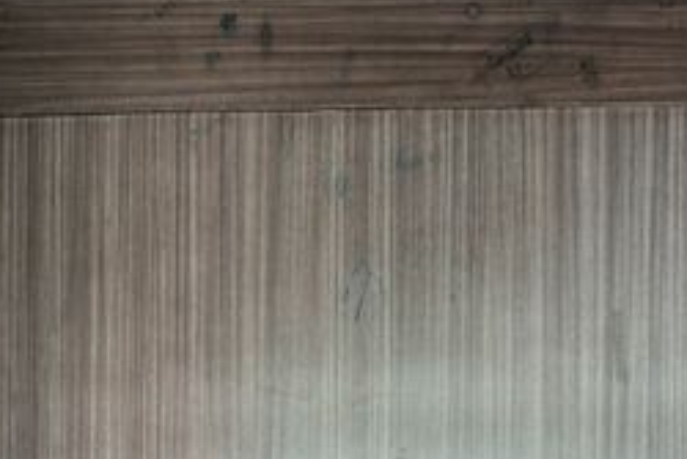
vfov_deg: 15.7
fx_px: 1527
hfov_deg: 25.3
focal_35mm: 80
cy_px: 698
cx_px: 396
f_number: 3.5
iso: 1600
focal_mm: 25
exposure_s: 1/60
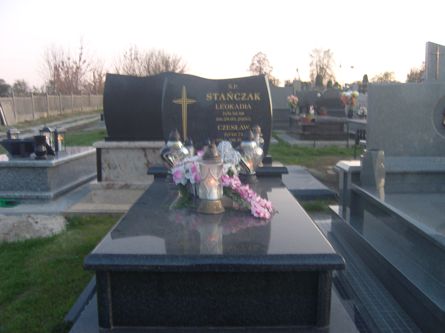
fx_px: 437
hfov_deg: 54.0
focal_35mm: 34
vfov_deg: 41.8
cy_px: 166
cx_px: 222
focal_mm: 7.3
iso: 200
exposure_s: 1/13
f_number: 2.8
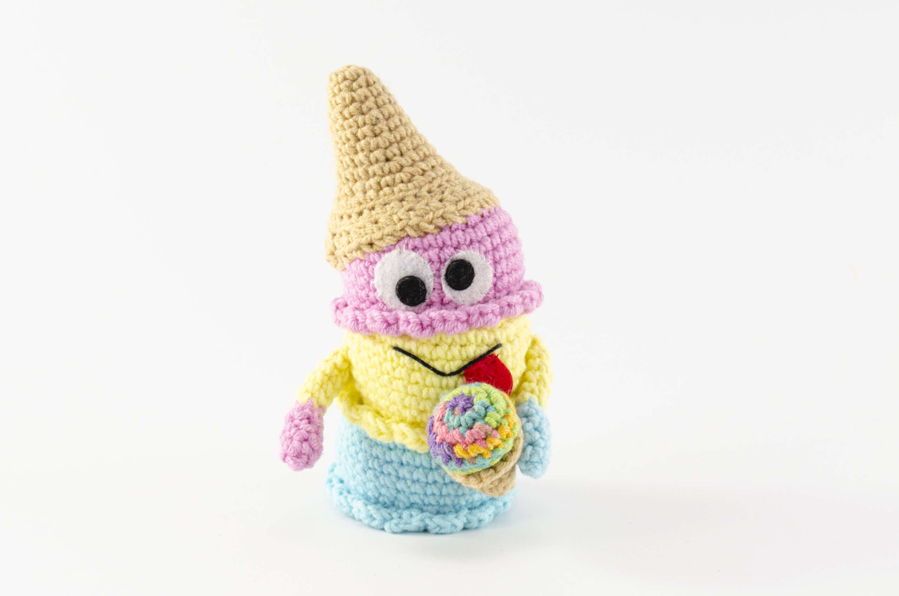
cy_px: 298
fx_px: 1720
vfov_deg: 19.6
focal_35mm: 69
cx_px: 450
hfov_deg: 29.3
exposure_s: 1/25
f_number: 11
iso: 100
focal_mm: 46
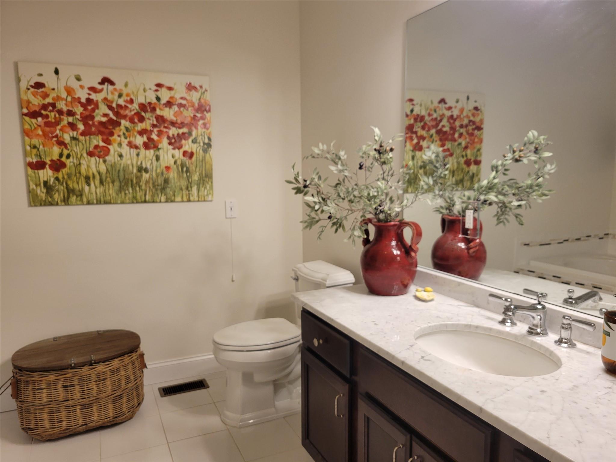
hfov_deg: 67.3
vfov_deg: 53.1
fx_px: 463
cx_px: 308
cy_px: 231
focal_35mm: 26
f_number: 1.8
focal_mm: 5.4
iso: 125
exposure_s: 1/120
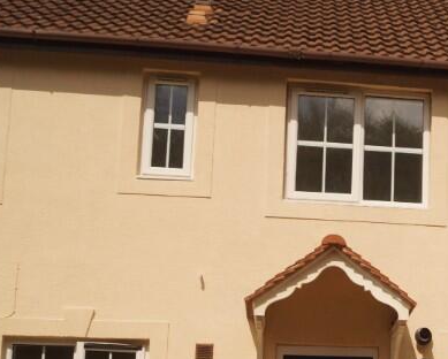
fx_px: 982
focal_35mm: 74
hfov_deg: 23.7
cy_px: 334
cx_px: 518
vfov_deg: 20.3
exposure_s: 1/3200
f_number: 4
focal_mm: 20
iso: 100
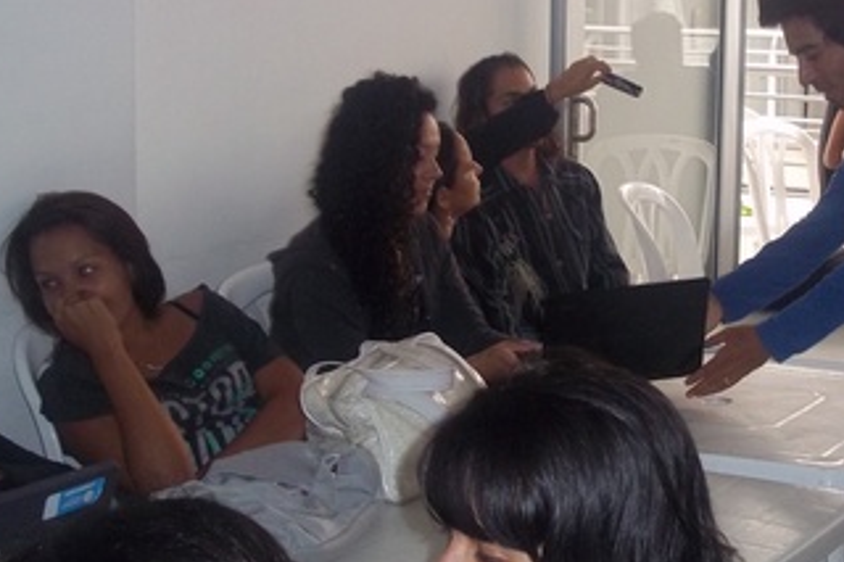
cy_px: 190
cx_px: 551
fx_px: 1757
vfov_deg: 18.1
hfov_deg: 26.9
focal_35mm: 75
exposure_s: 1/30
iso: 160
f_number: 3.1
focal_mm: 6.5
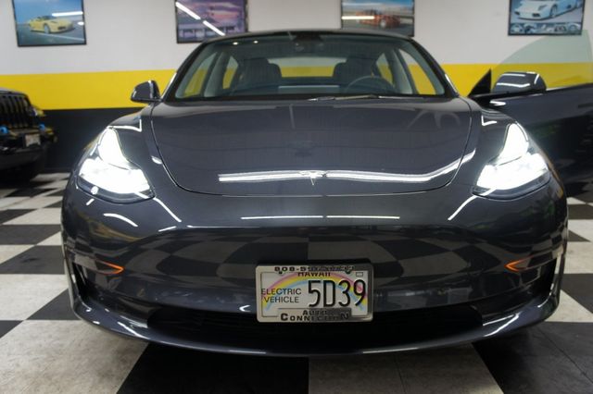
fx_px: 494
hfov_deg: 62.0
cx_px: 296
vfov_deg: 43.6
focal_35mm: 30
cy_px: 197
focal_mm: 20
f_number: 4
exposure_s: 1/30
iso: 250
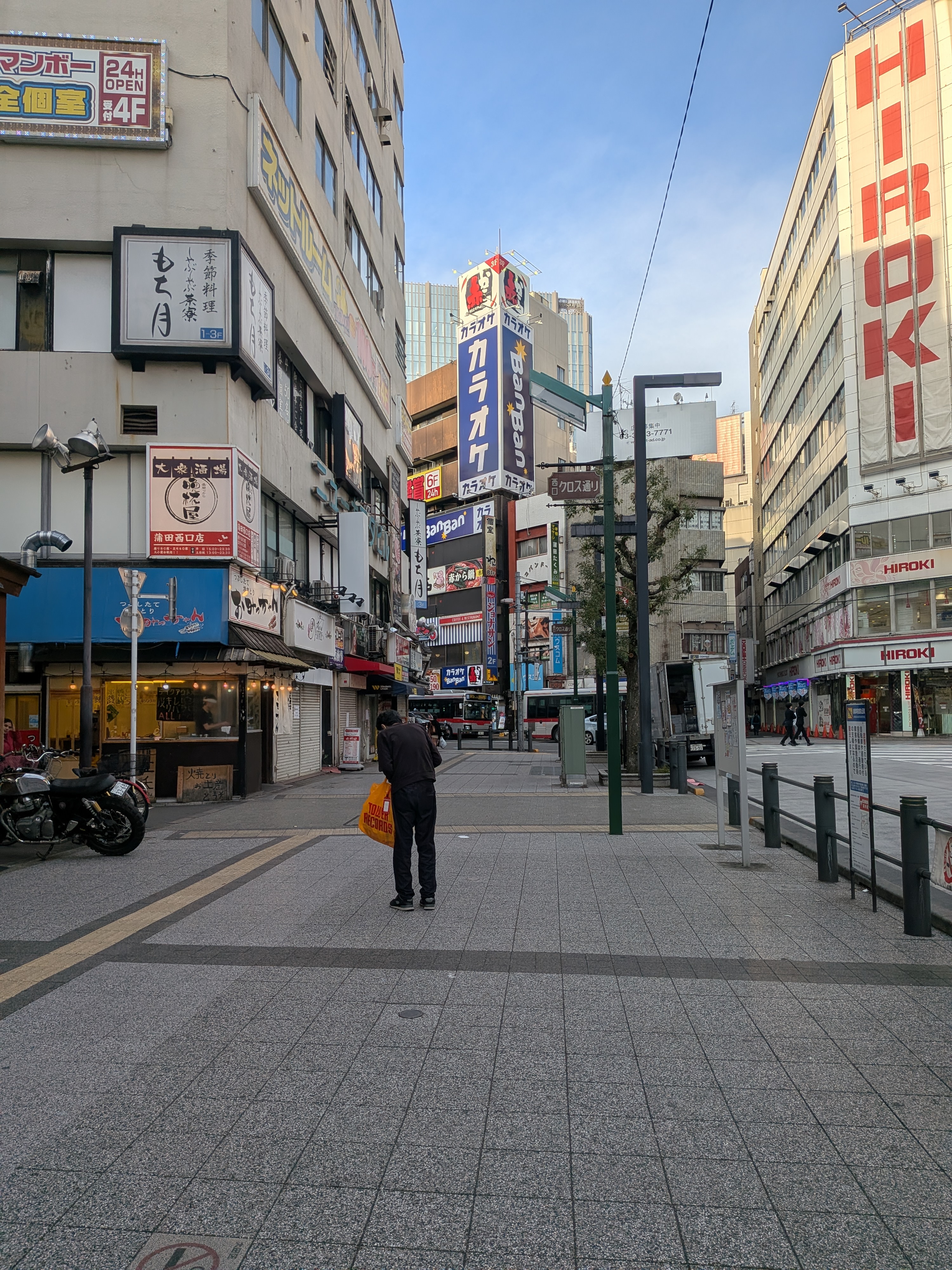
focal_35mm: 24
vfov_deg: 71.6
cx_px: 476
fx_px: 880
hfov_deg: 56.8
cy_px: 635
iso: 28
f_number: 1.7
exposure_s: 1/5618
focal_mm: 4.53
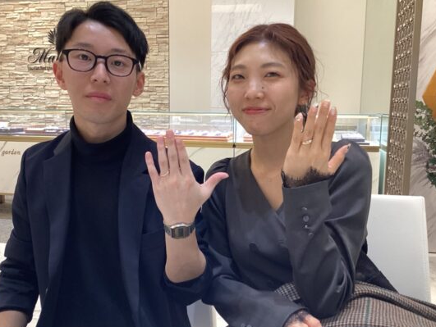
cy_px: 170
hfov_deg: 52.6
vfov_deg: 40.7
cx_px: 213
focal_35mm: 35
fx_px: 441
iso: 125
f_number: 2.4
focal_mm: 3.3
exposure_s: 1/60
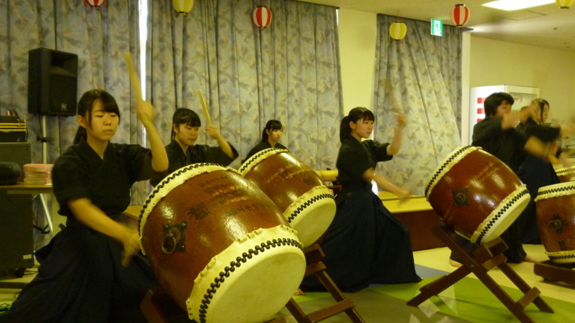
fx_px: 579
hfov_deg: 52.8
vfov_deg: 31.2
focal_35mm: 38
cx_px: 290
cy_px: 179
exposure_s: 1/25
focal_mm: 5.7
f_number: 3.3
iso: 400
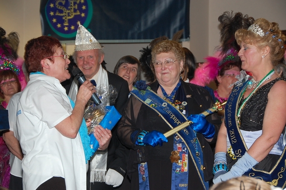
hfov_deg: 21.9
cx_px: 143
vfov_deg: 14.7
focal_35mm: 93
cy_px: 95
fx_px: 738
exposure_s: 1/60
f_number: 5.3
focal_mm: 62
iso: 400
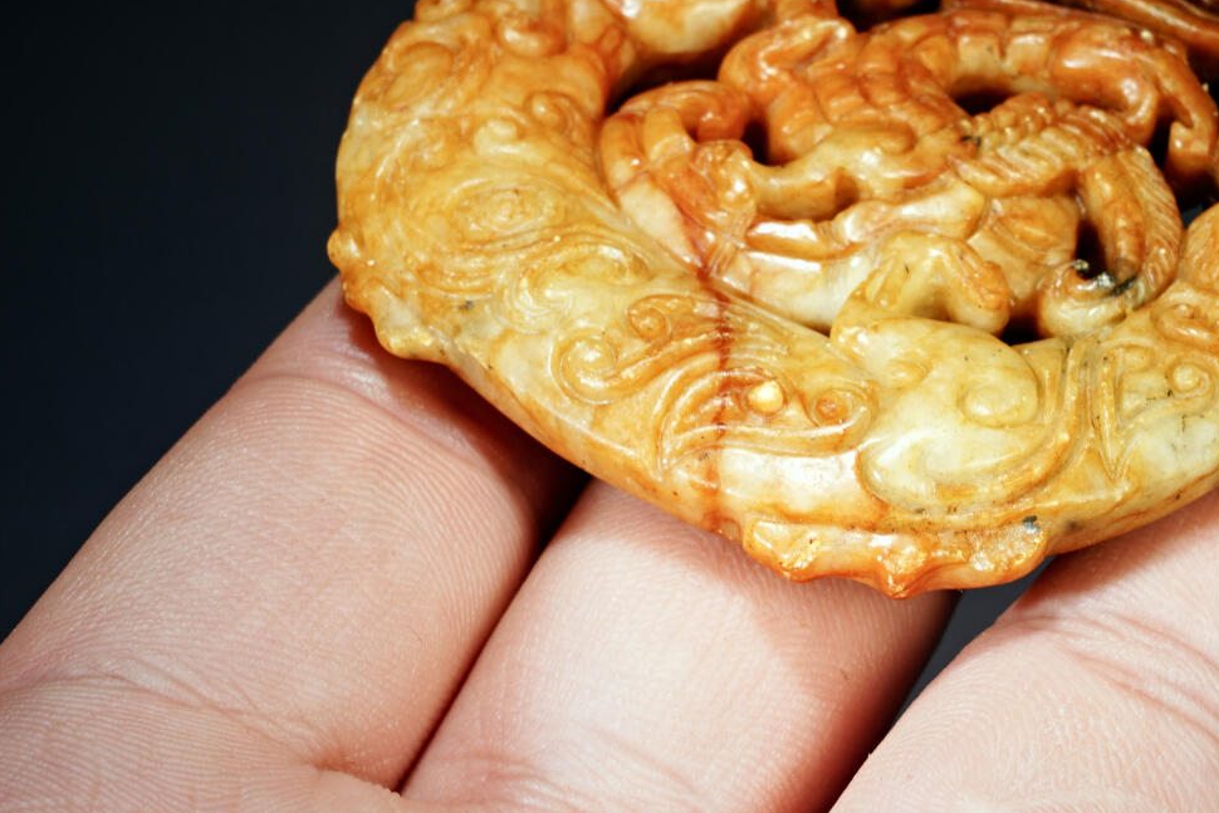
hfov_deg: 10.0
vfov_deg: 6.7
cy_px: 342
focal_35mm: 205
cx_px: 867
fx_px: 6942
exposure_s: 1/160
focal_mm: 95
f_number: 18
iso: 100
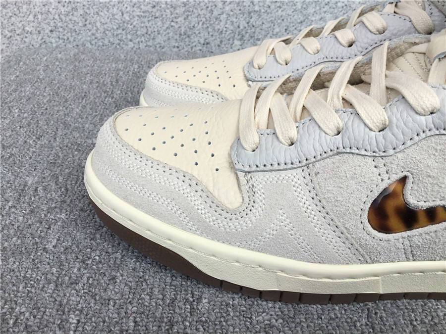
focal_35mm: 31
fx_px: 399
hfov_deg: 58.4
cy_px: 167
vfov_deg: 45.4
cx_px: 223
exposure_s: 1/570
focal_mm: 3.3
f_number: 2.4
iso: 25
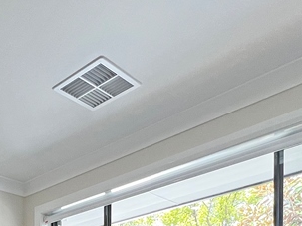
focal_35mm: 44
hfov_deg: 40.1
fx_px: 384
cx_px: 36
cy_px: 365
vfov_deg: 23.6
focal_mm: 1.57
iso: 80
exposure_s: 1/100
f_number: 1.8
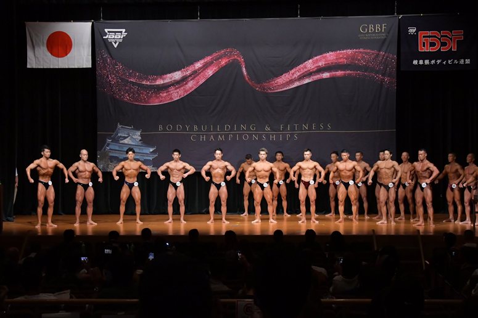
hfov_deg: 27.0
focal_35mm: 75
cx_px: 239
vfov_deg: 18.2
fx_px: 995
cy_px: 159
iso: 5000
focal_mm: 50
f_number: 5.6
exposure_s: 1/400
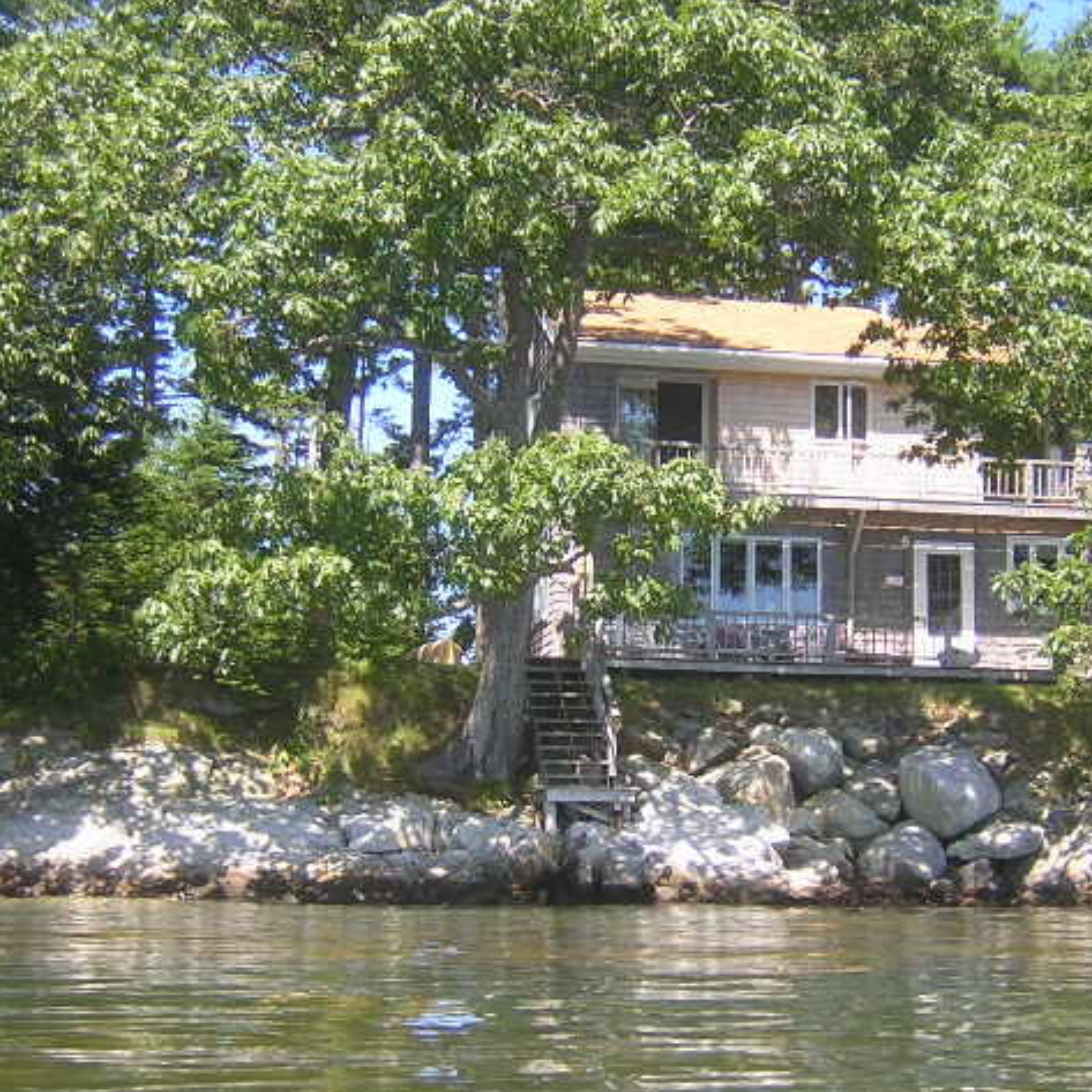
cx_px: 697
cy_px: 552
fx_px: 2177
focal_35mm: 61
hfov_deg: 28.0
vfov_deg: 28.2
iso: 100
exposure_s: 1/240
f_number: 3.1
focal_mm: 6.6
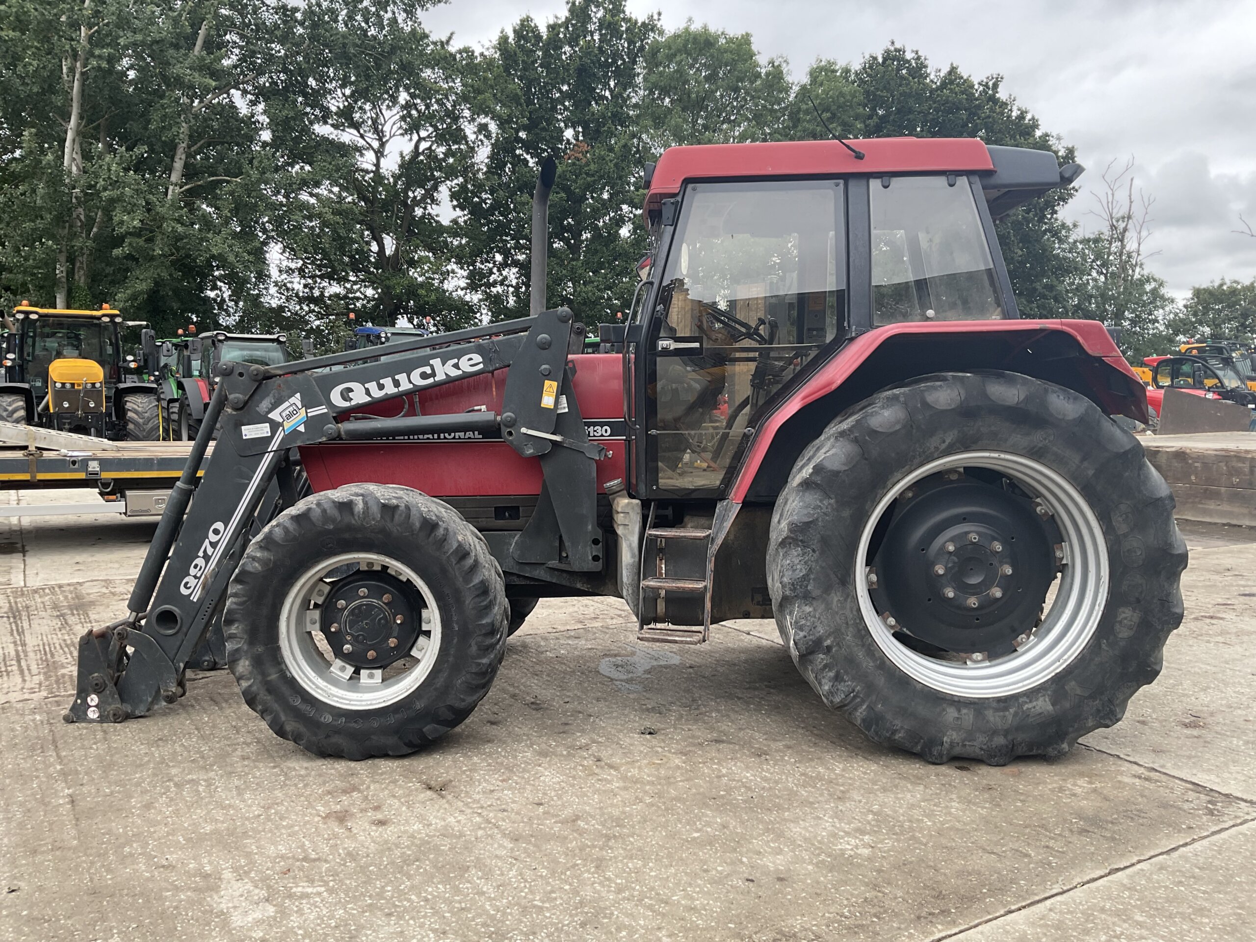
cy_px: 471
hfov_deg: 61.7
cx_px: 628
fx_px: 1052
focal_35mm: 29
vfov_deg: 48.2
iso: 16
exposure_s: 1/391
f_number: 1.8
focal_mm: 3
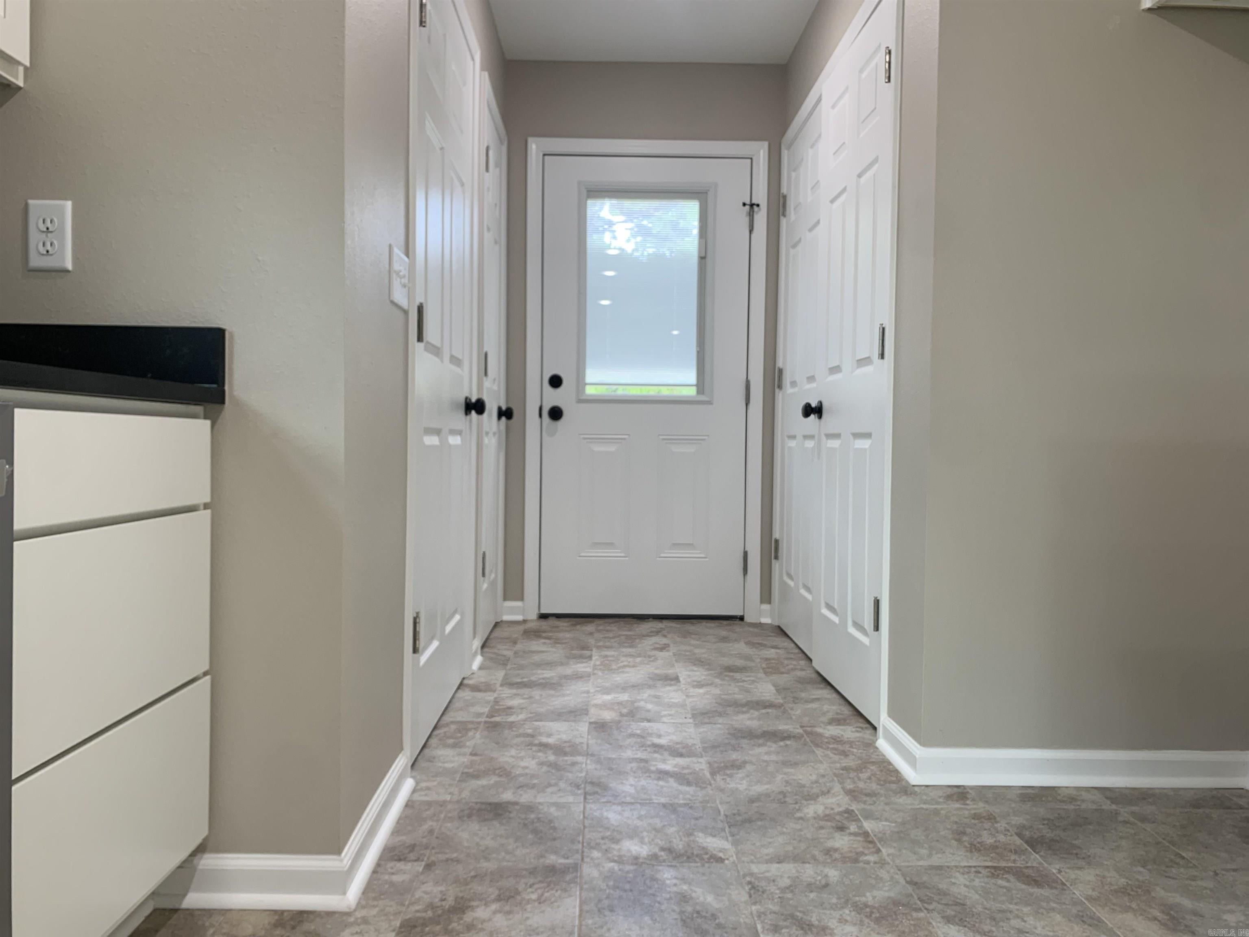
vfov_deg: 53.1
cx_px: 624
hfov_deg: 67.3
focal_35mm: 26
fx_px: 938
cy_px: 468
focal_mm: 4.25
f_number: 1.8
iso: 50
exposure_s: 1/60
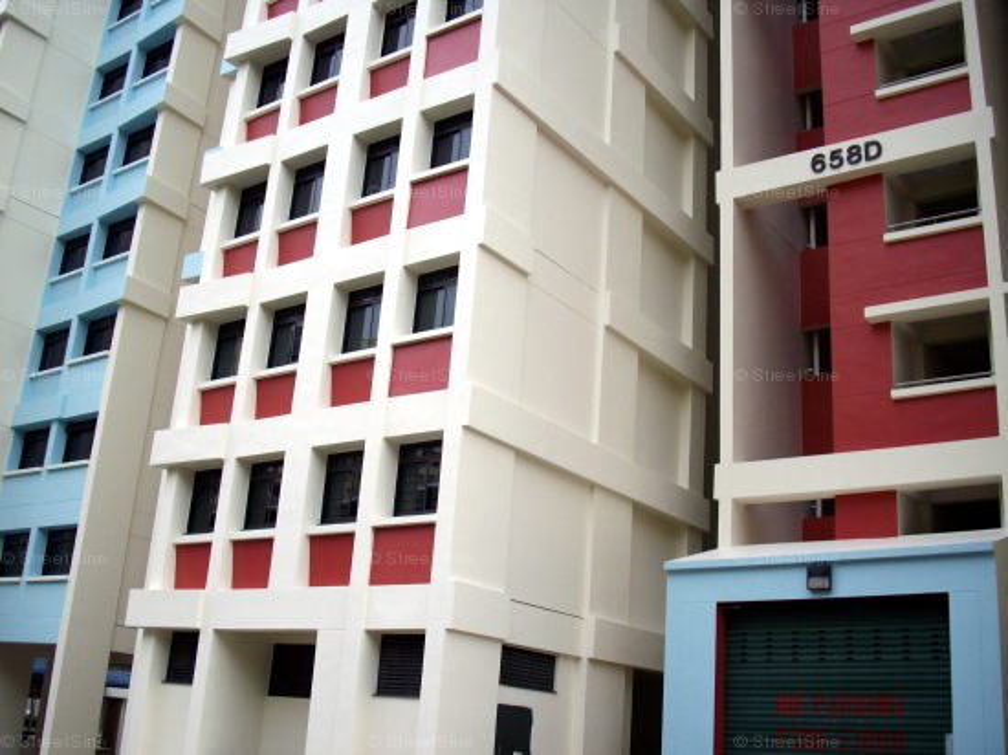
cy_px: 378
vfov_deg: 38.6
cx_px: 504
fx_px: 1077
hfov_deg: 50.2
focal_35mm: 37
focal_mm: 6.2
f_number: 2.8
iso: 80
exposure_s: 1/160
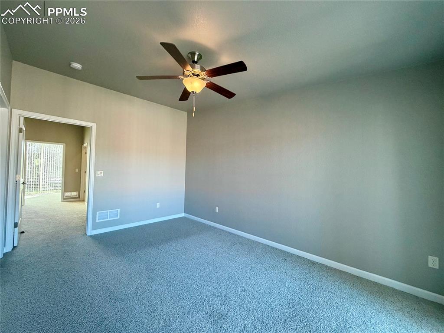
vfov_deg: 85.6
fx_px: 179
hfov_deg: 102.1
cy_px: 166
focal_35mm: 14
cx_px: 222
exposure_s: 1/120
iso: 320
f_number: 2.2
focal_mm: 2.22
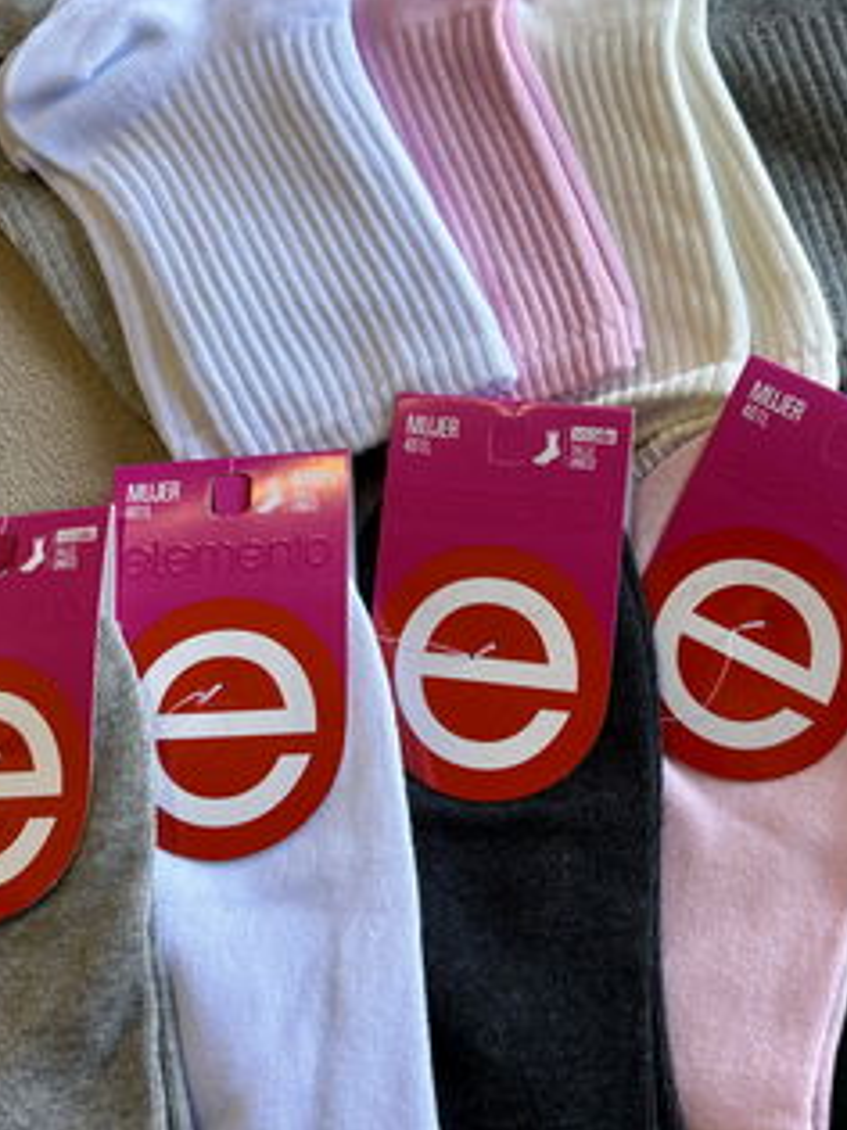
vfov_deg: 42.7
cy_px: 429
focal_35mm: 44
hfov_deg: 32.6
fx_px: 1436
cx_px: 546
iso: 80
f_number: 1.6
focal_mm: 5.96
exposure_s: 1/100
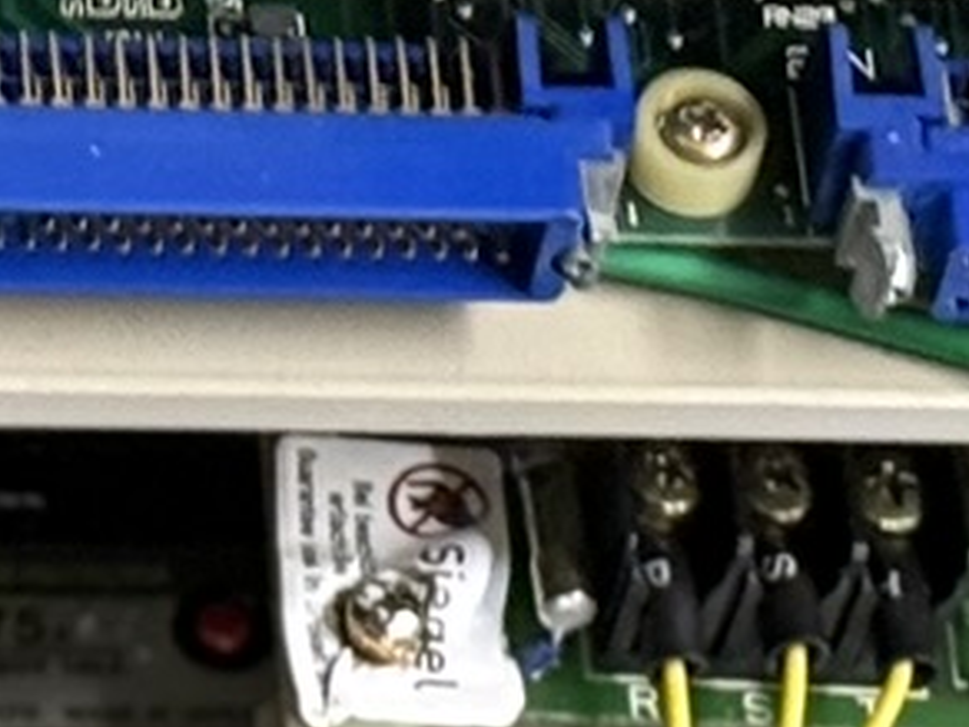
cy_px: -734
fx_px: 9434
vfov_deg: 4.4
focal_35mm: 337
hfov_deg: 5.9
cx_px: 524
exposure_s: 1/33
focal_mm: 6.76
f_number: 1.78
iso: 250
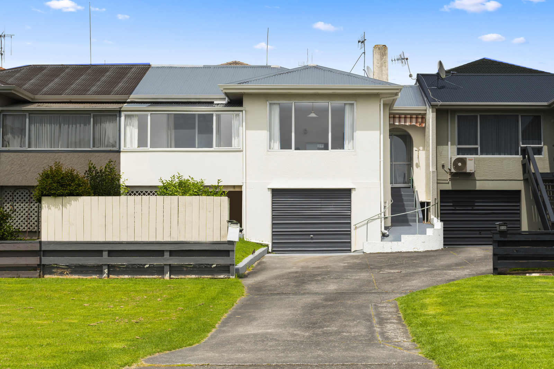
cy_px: 184
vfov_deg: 23.8
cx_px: 277
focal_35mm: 57
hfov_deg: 35.1
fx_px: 877
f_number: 7.1
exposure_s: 1/640
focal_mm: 38
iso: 250
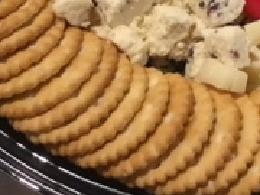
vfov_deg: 12.8
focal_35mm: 110
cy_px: -97
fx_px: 826
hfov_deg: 17.5
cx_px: 253
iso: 400
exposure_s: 1/17
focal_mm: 3.3
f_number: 2.4
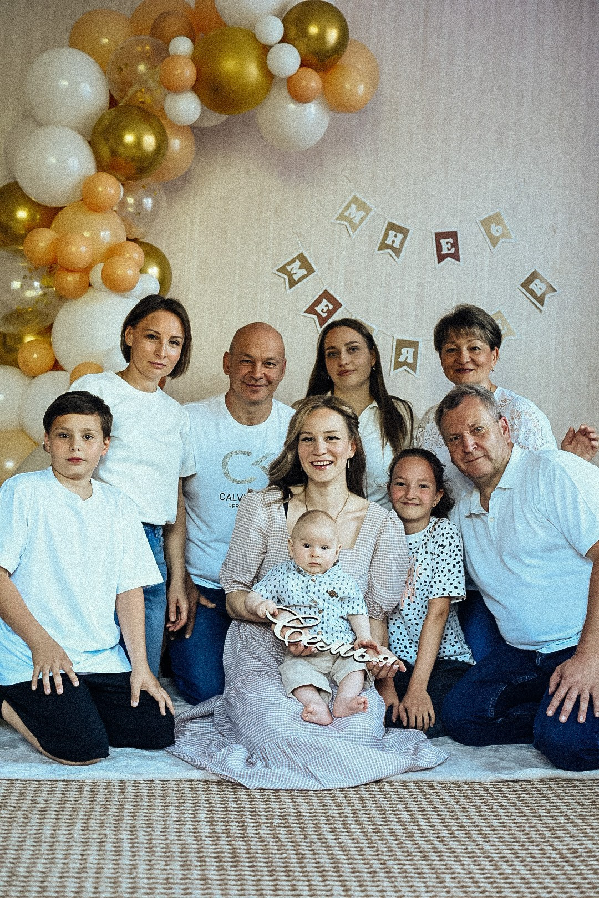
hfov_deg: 27.0
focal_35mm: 50
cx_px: 300
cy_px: 449
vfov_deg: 39.6
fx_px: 1248
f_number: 4
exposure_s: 1/400
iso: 5000
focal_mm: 50
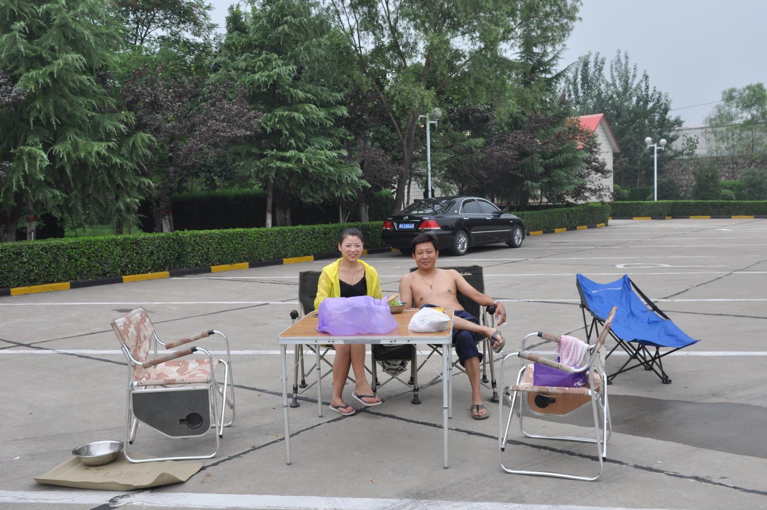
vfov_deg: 38.3
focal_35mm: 34
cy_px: 255
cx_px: 384
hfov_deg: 55.2
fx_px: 734
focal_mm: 23
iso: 200
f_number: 8
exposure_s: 1/200
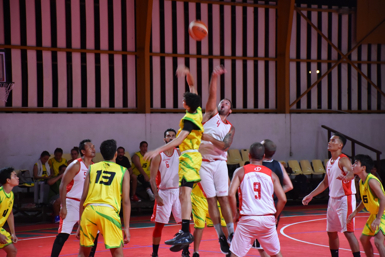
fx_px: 1363
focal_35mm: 128
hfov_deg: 16.1
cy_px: 128
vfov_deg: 10.8
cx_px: 192
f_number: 5.3
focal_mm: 85
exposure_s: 1/60
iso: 2000
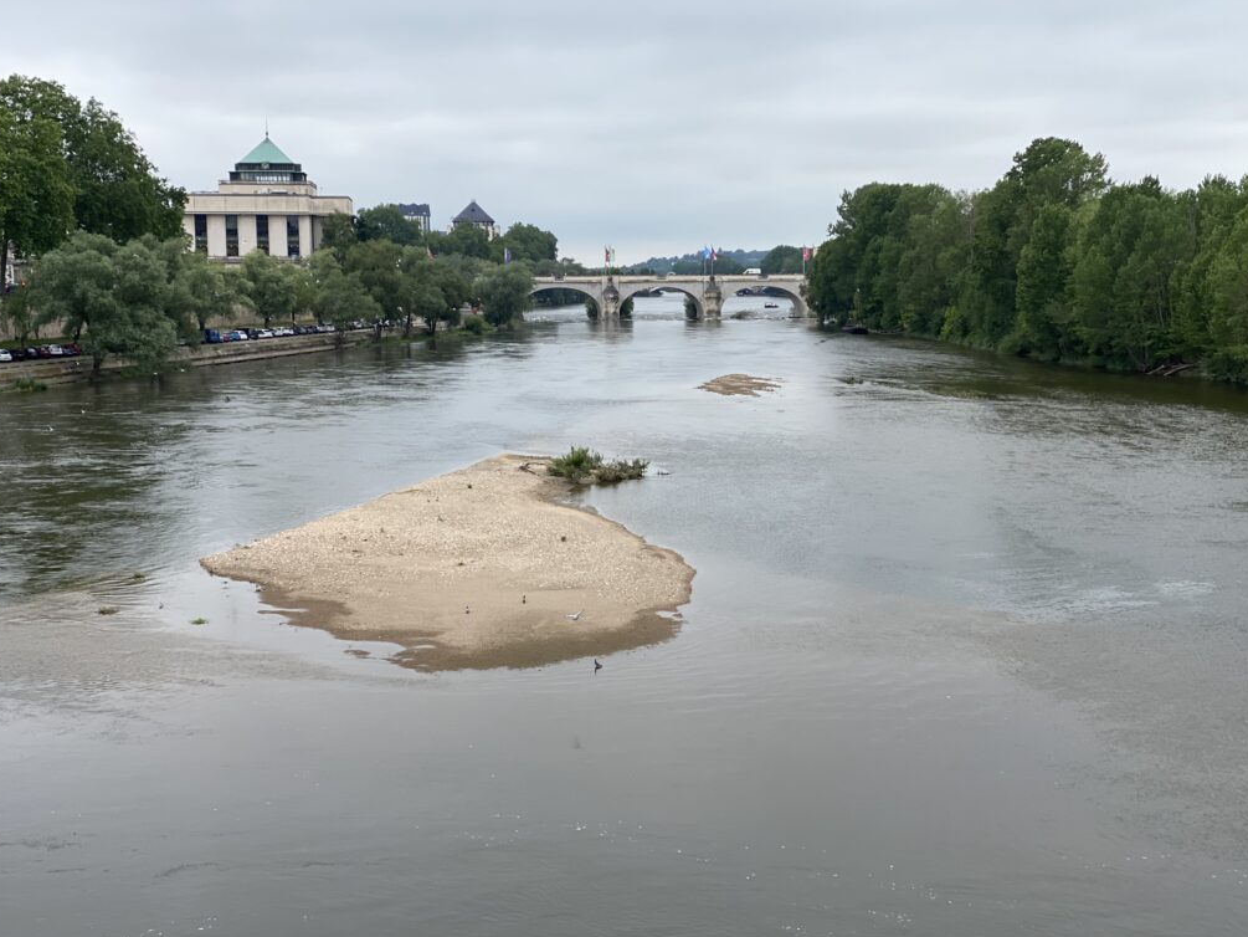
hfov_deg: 36.2
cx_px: 617
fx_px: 1911
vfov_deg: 27.5
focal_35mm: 53
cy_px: 472
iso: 20
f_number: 2
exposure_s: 1/335
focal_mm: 6
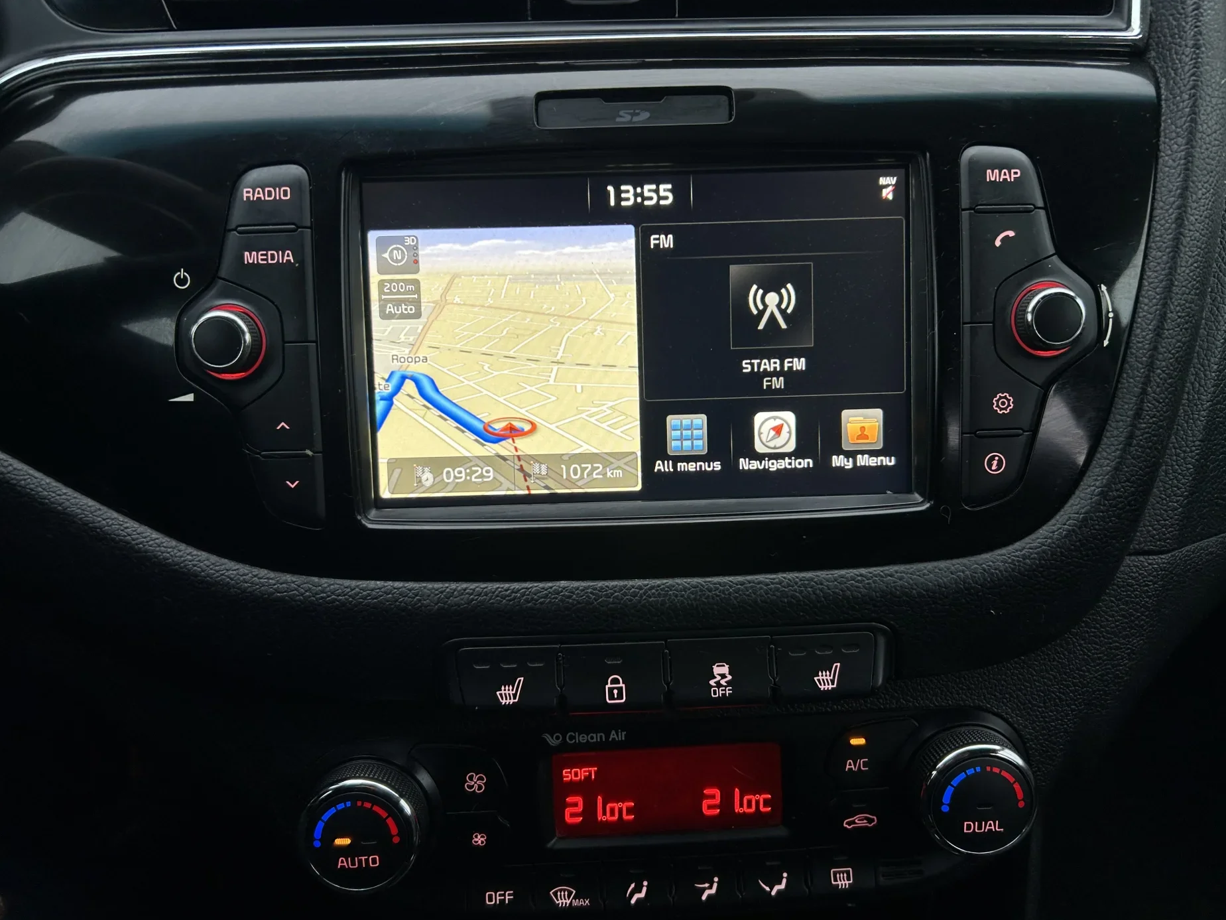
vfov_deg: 51.3
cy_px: 476
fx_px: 956
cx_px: 626
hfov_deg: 65.3
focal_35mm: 27
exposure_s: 1/121
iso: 50
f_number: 1.5
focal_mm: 5.7
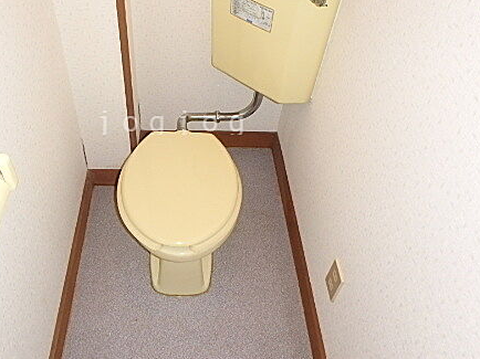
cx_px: 174
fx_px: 430
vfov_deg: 44.8
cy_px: 122
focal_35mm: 31
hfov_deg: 57.5
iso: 400
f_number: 3.5
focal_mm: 3.7
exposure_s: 1/30
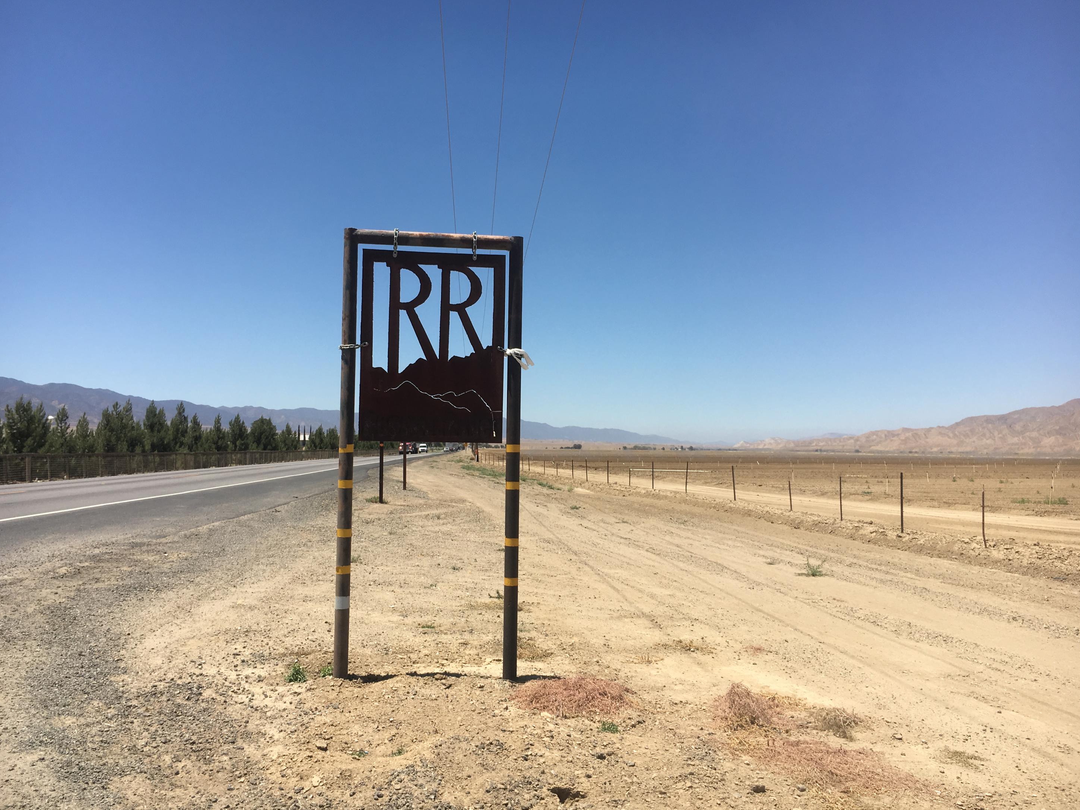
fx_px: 936
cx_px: 535
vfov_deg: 46.8
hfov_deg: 60.0
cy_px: 400
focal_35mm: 30
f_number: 2.2
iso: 25
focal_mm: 4.15
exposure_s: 1/2024
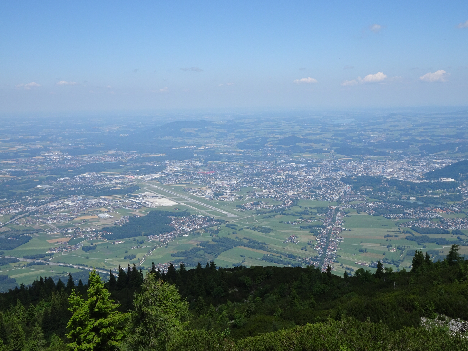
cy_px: 176
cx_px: 234
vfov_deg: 33.6
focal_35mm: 43
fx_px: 581
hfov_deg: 43.9
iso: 80
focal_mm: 7.3
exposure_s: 1/640
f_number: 4.5
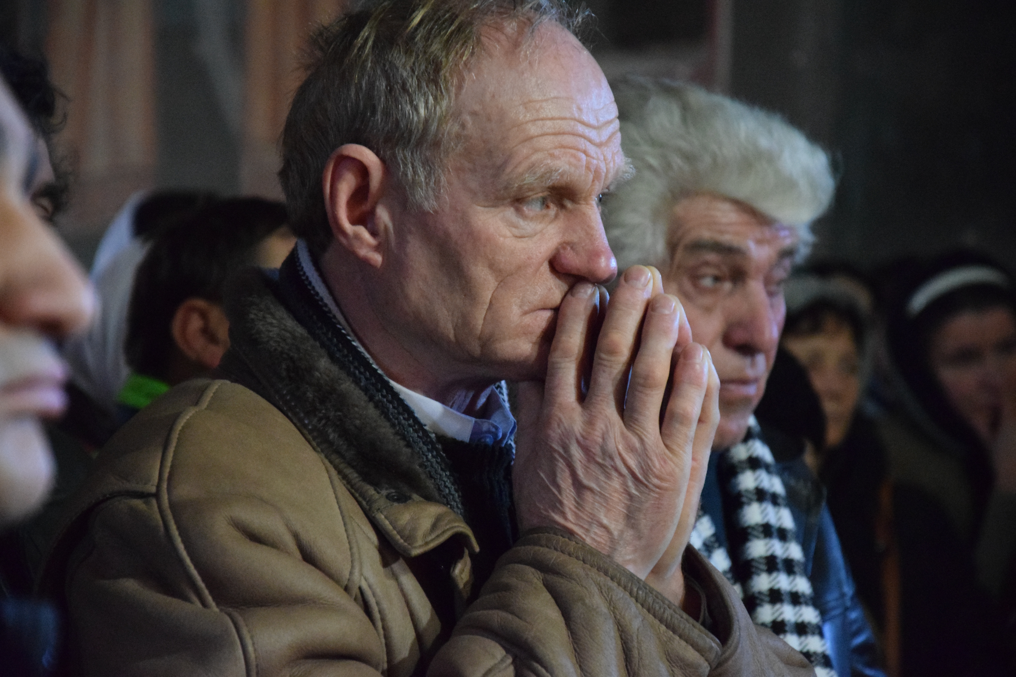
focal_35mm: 158
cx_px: 508
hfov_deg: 13.0
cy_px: 338
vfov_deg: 8.7
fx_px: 4445
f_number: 5.6
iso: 8000
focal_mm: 105
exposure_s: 1/30
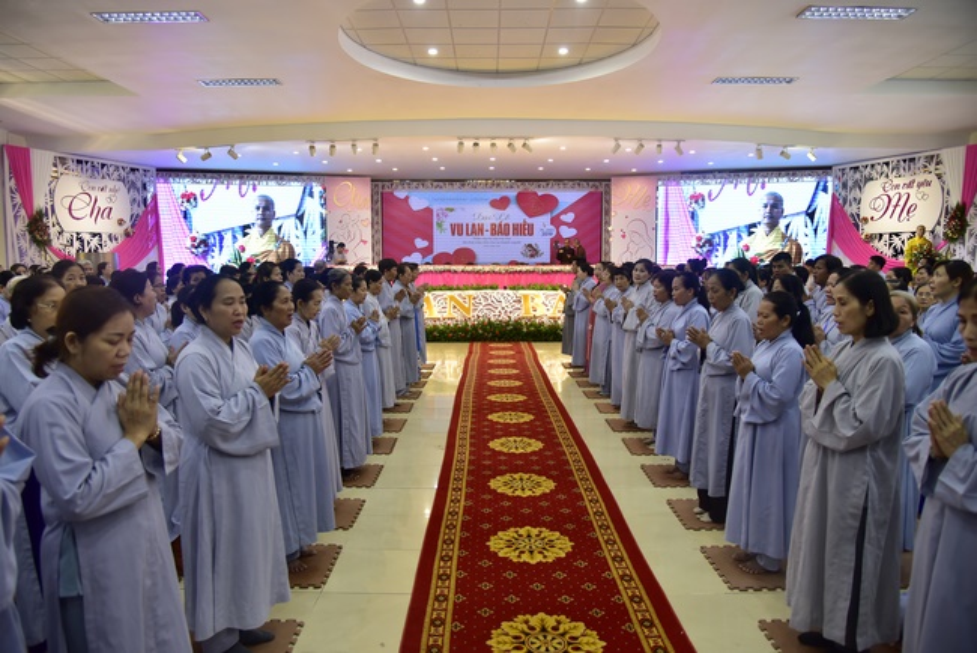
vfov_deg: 53.2
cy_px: 326
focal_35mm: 24
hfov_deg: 73.7
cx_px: 488
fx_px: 652
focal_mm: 24
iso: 800
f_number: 4
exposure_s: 1/60
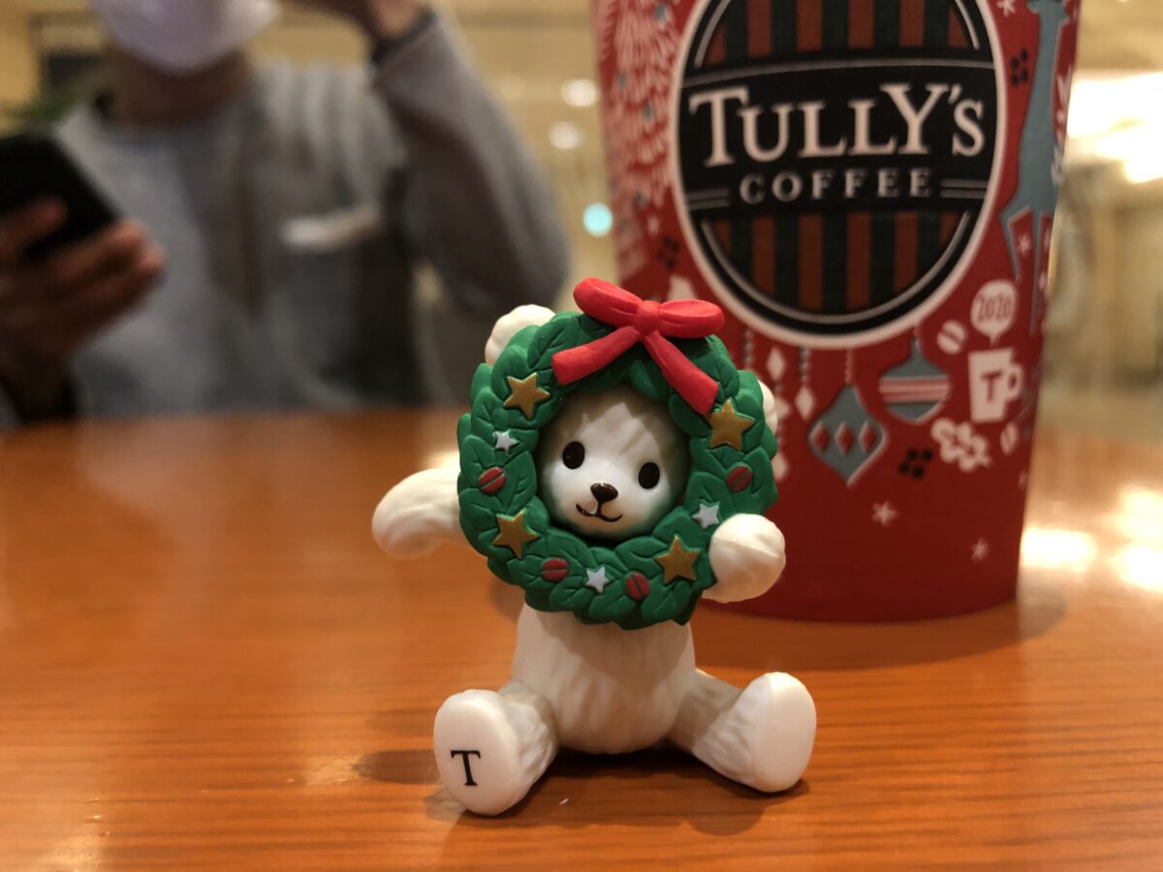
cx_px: 582
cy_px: 436
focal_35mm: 28
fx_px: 941
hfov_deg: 63.4
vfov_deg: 49.7
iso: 100
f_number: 1.8
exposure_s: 1/17
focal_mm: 3.99
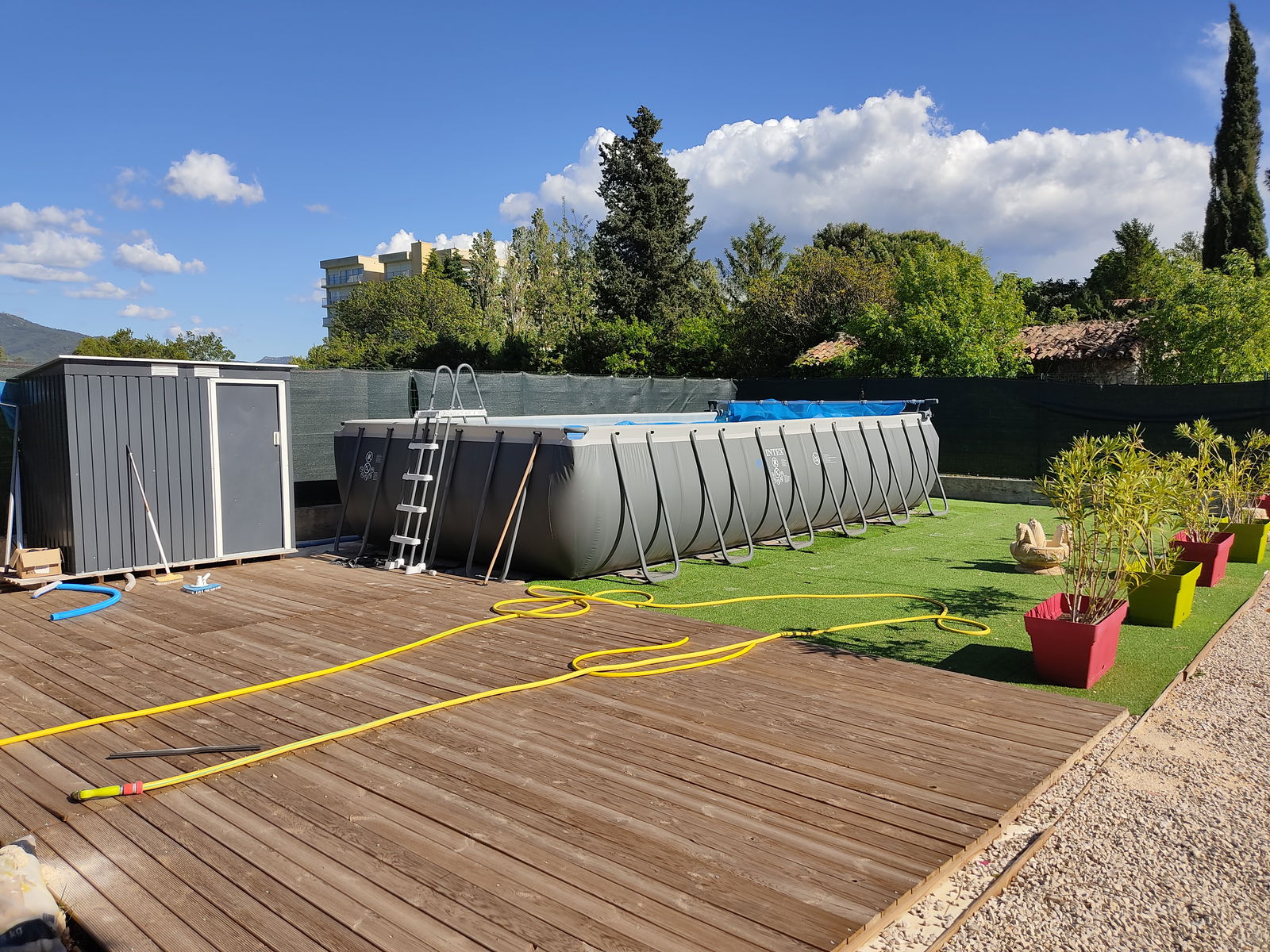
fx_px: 954
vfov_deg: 53.1
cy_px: 476
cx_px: 635
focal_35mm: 26
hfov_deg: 67.3
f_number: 1.79
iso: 100
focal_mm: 4.74
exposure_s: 1/1473
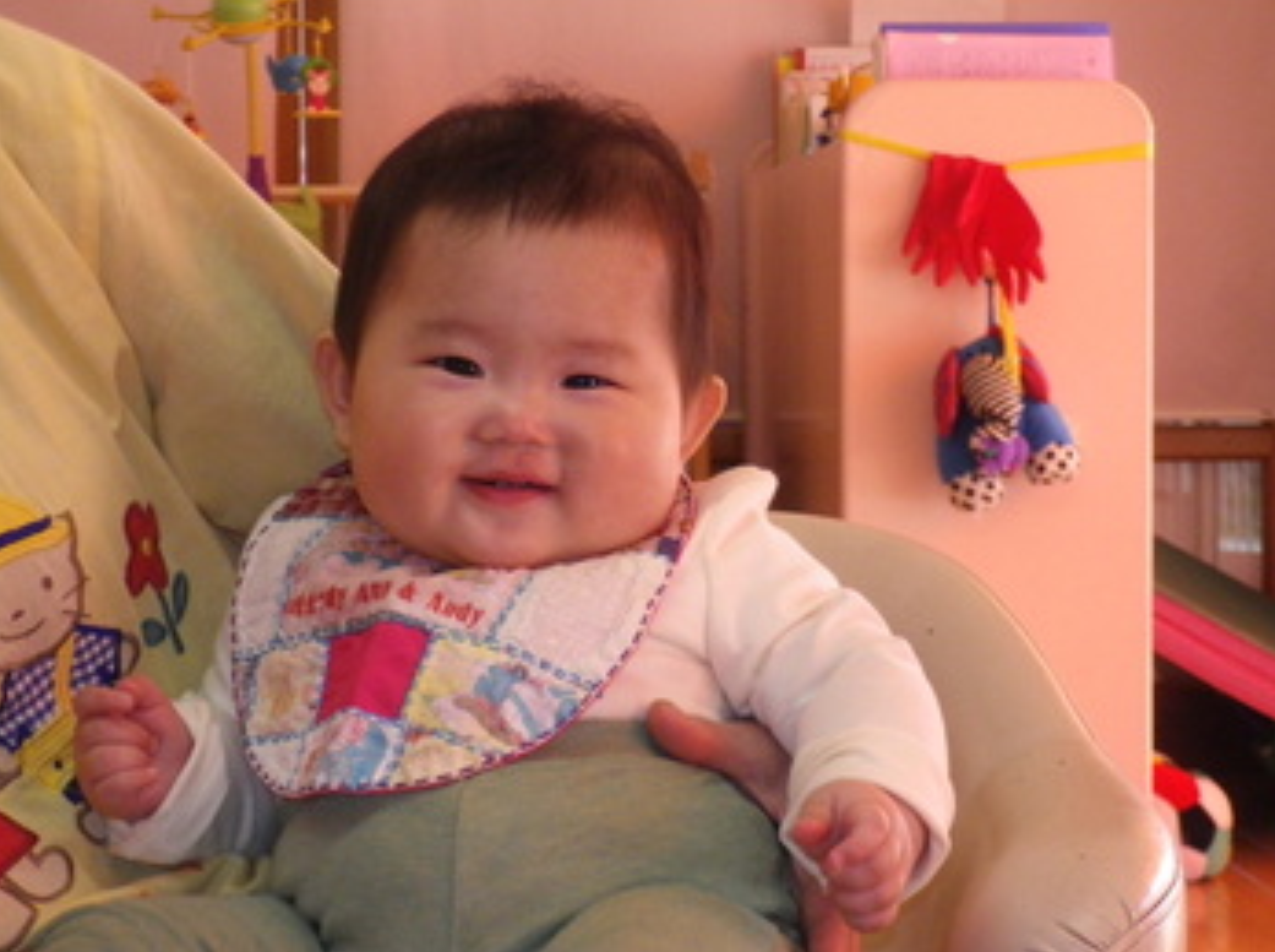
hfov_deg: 19.3
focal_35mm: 102
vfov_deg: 14.5
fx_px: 3750
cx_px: 636
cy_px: 474
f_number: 4.8
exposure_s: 1/100
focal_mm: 18.27
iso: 400
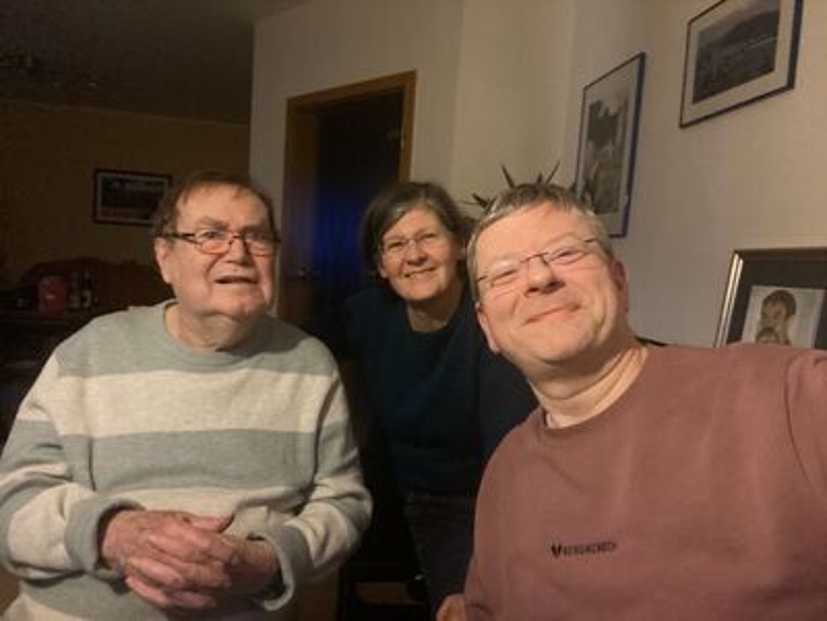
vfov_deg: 58.9
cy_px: 310
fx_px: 549
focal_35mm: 23
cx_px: 414
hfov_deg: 73.9
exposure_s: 1/17
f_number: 2.2
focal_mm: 2.71
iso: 800
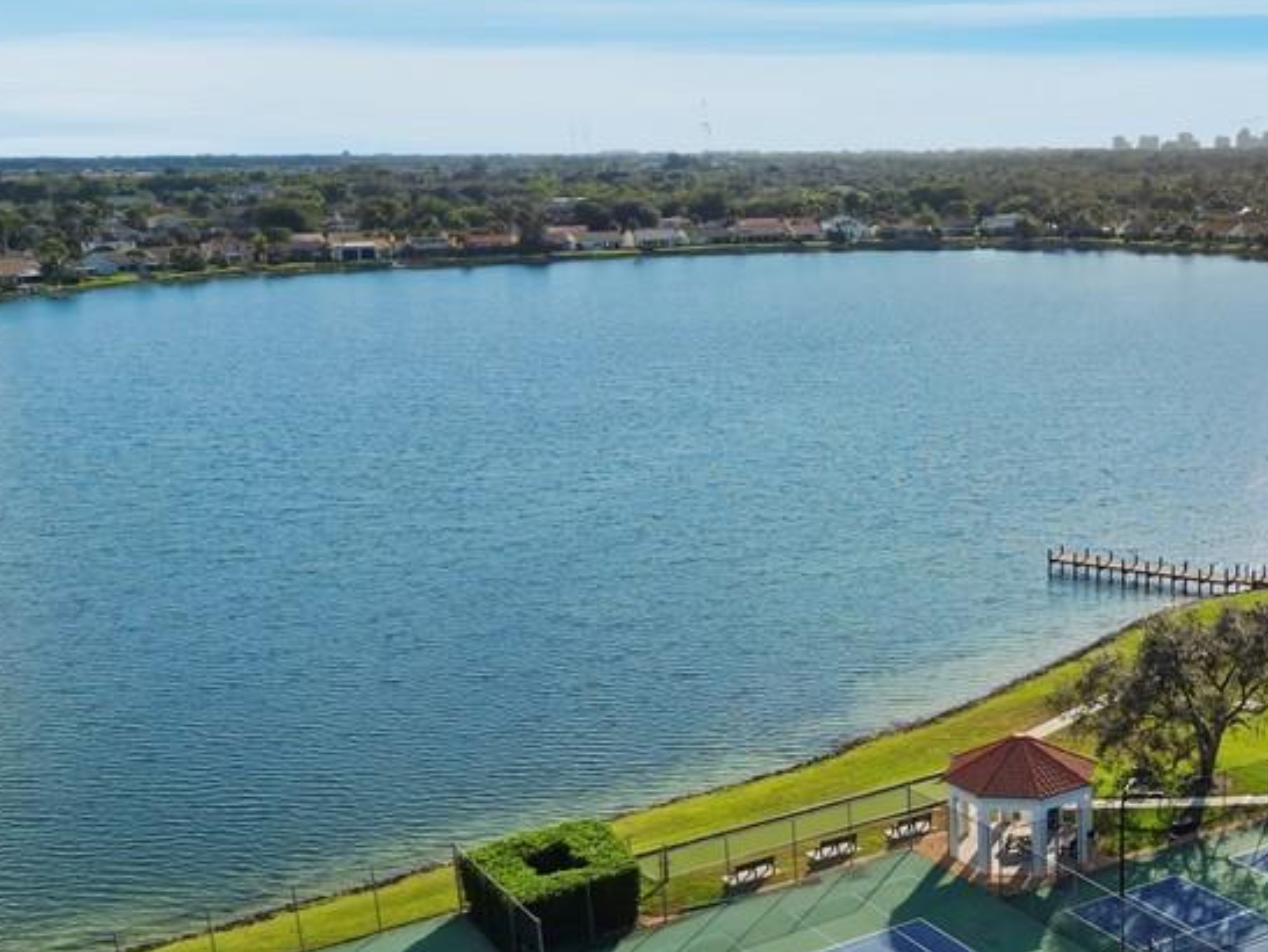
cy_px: 711
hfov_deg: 40.1
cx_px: 1043
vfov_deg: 31.6
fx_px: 1649
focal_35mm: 45
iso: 120
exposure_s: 1/8000
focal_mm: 6.7
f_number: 1.7
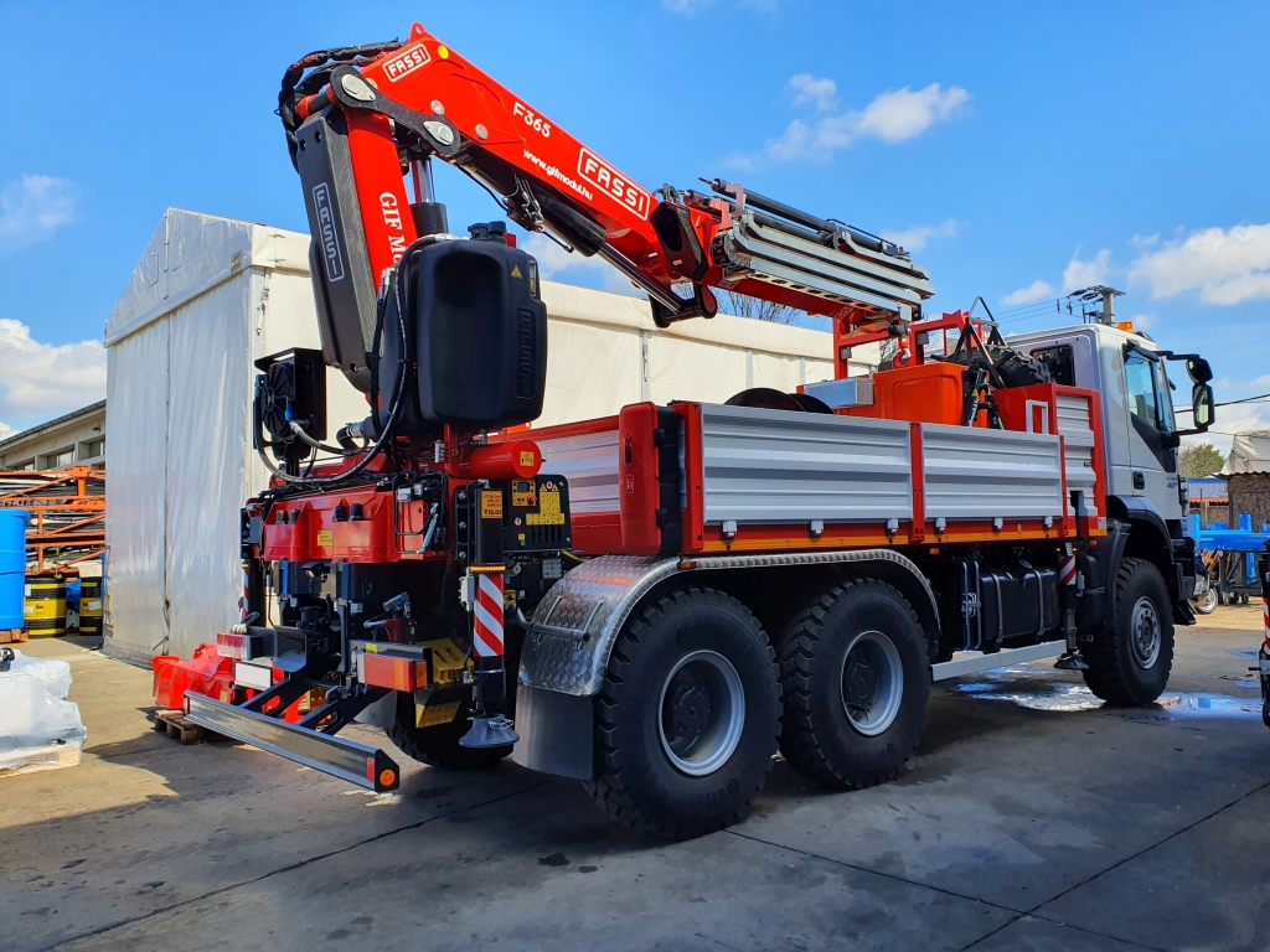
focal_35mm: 26
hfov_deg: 67.3
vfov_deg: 53.1
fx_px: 954
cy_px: 476
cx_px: 635
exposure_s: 1/946
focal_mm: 4.32
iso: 50
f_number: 2.4
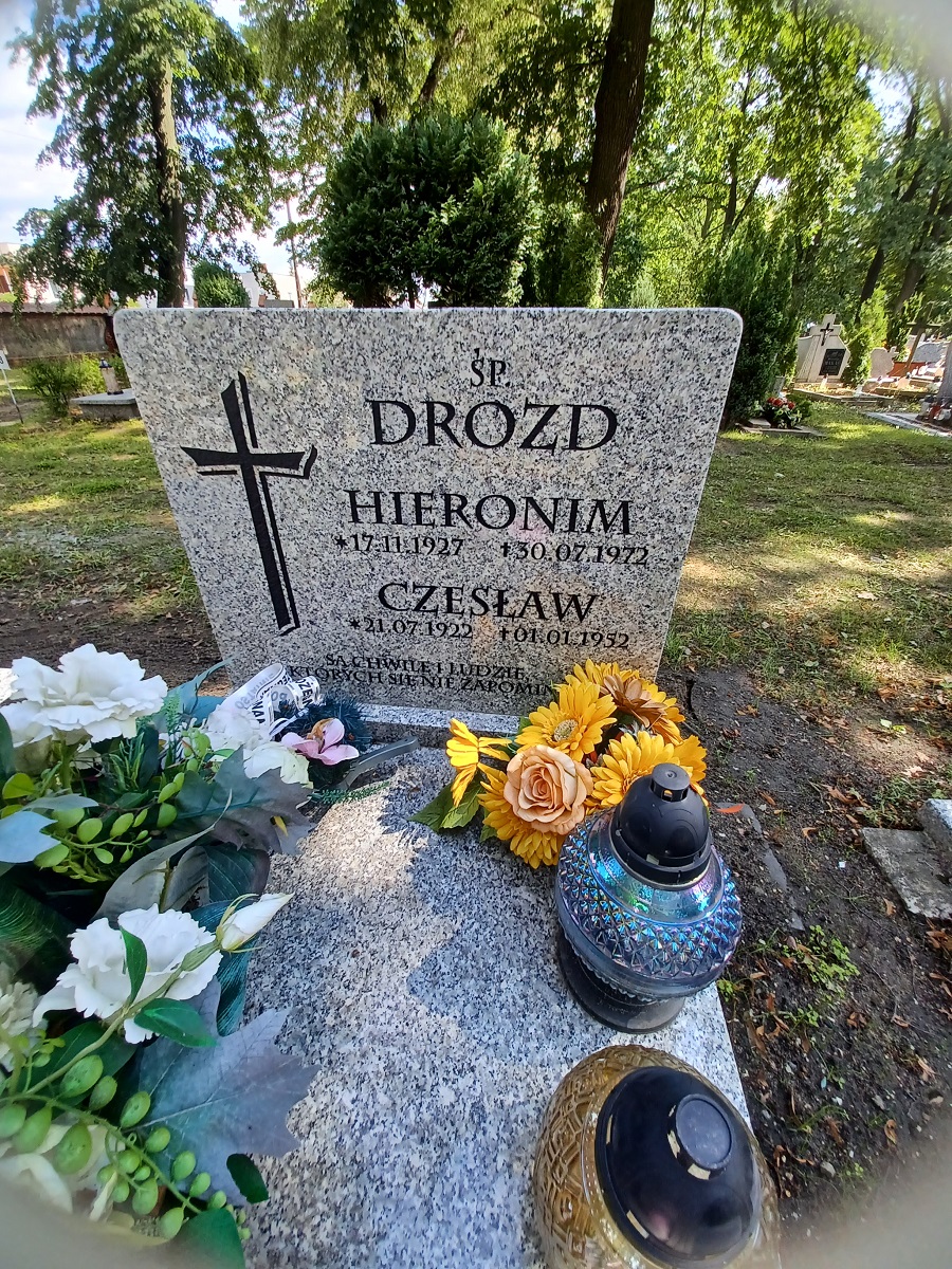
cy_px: 634
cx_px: 476
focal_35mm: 13
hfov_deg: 89.9
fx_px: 477
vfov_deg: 106.2
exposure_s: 1/178
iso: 40
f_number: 2.2
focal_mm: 1.42
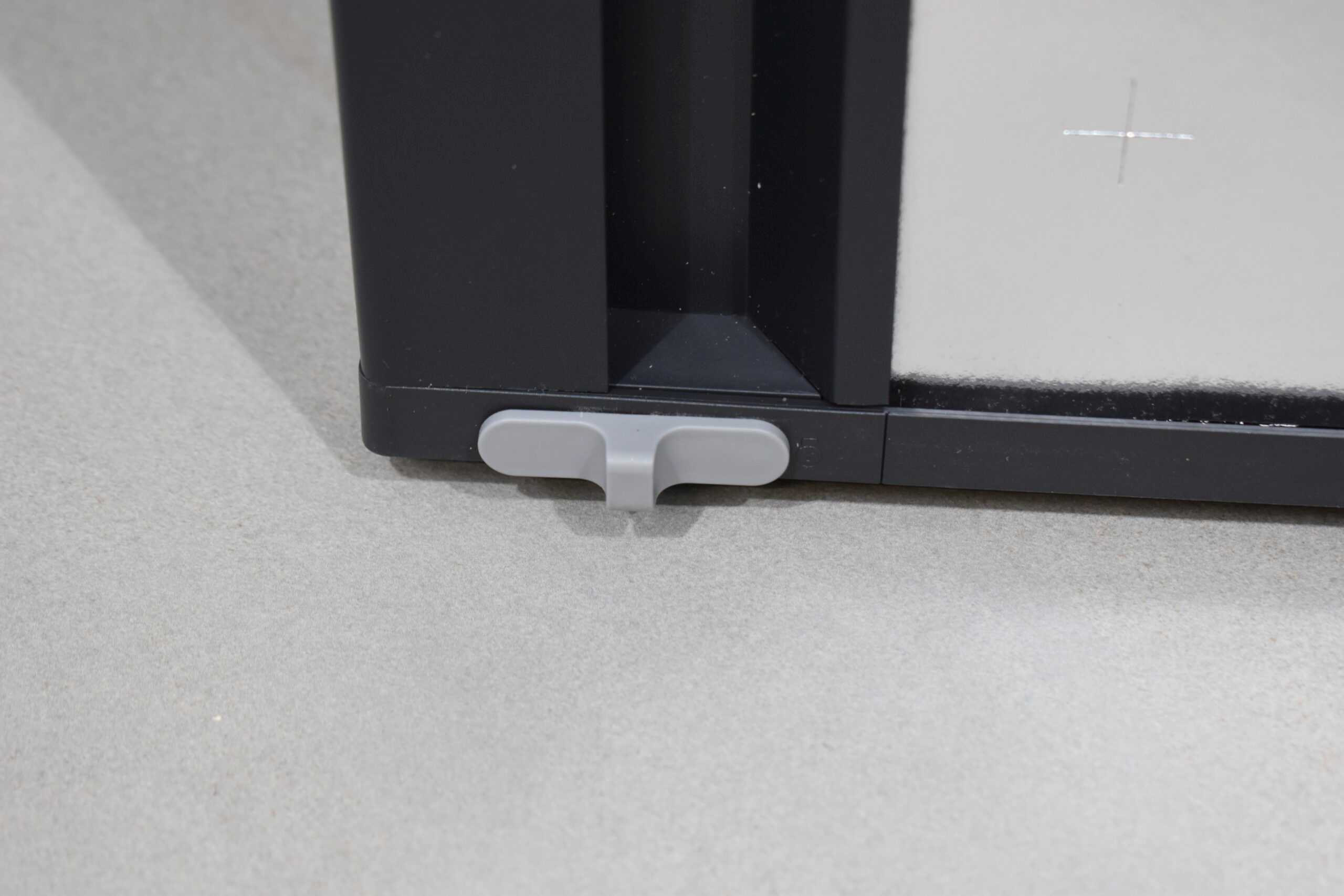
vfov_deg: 16.6
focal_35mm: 82
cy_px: 448
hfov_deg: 24.6
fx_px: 3080
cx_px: 672
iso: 1000
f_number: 5.6
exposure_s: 1/60
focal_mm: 55
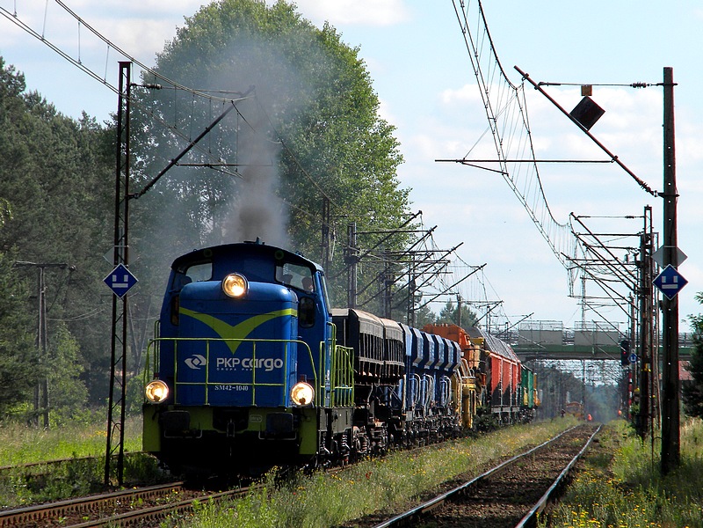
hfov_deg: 8.8
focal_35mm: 226
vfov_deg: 6.6
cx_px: 352
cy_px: 264
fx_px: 4590
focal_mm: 41
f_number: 5.4
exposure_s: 1/498
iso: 112
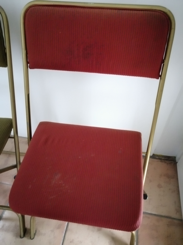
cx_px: 92
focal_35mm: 27
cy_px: 122
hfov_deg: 51.4
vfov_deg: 65.3
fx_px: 190
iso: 2500
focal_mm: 3.88
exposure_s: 1/12
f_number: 1.8
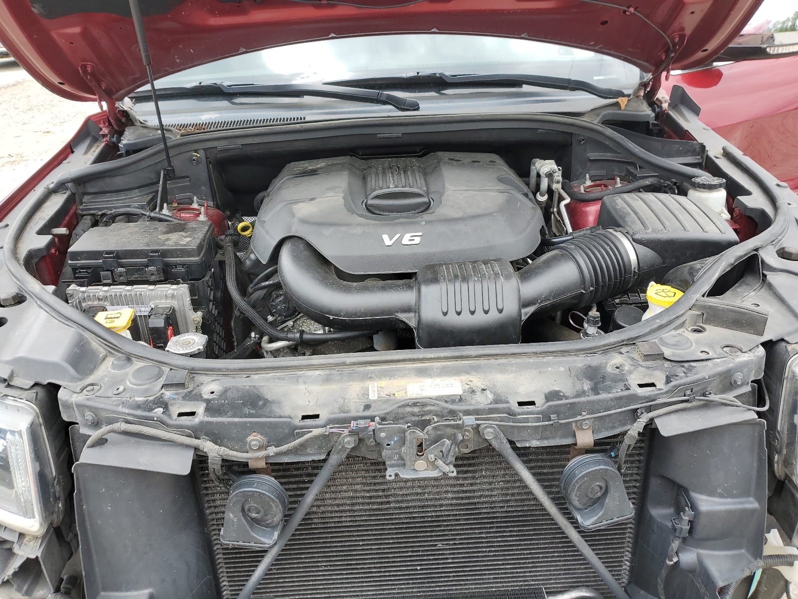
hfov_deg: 67.3
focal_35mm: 26
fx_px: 599
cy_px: 300
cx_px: 399
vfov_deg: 53.1
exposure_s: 1/476
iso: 50
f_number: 1.5
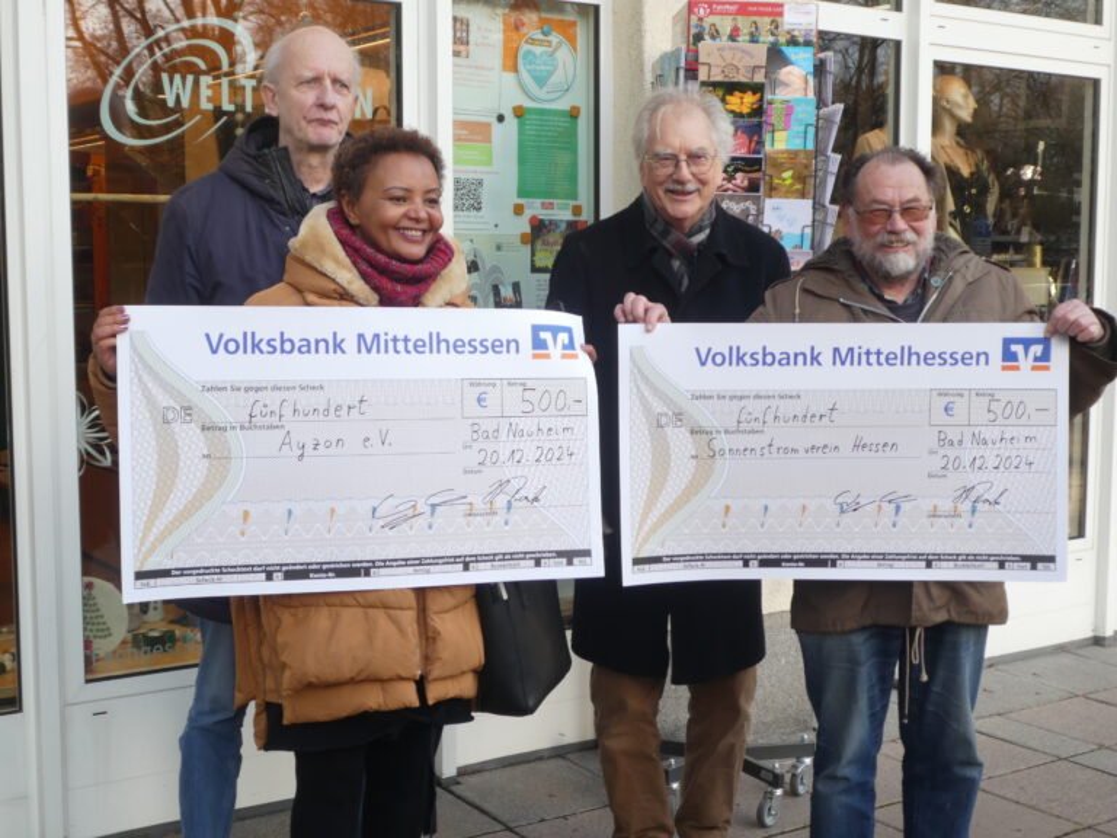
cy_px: 419
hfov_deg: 38.2
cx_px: 558
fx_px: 1613
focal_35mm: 50
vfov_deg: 29.1
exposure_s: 1/80
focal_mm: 9
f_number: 4.1
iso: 80
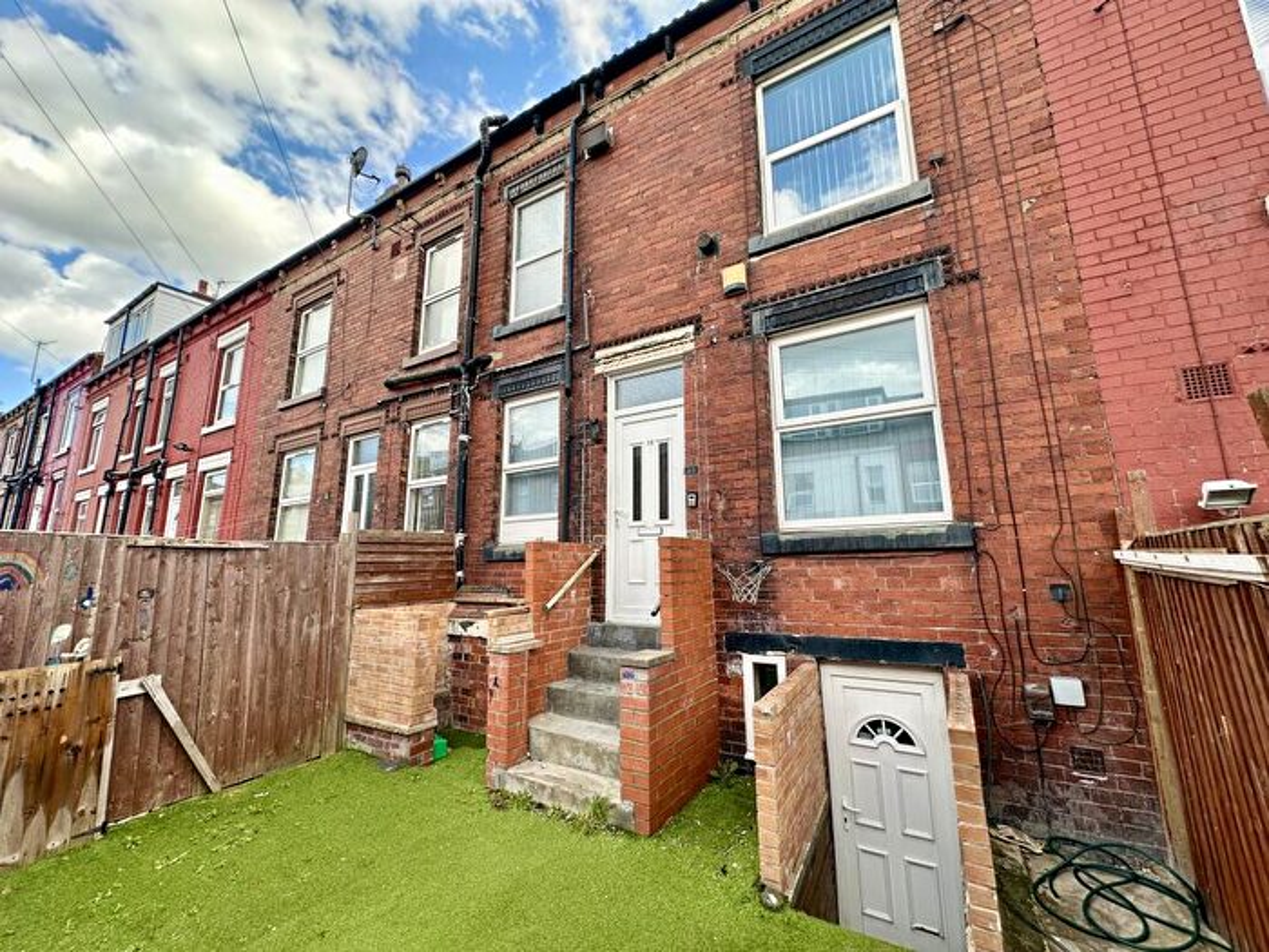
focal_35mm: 14
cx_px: 634
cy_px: 476
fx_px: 513
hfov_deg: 102.1
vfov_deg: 85.7
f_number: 2.2
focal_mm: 2.22
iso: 40
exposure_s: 1/359
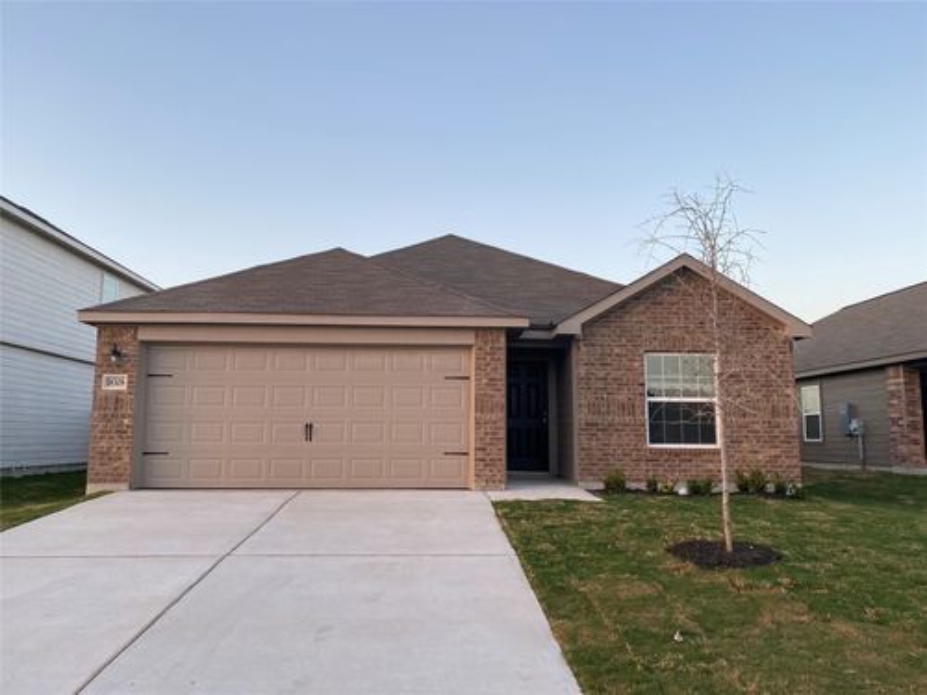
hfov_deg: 67.3
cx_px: 464
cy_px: 348
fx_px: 696
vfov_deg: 53.1
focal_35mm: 26
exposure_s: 1/150
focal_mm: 4.25
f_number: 1.8
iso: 32
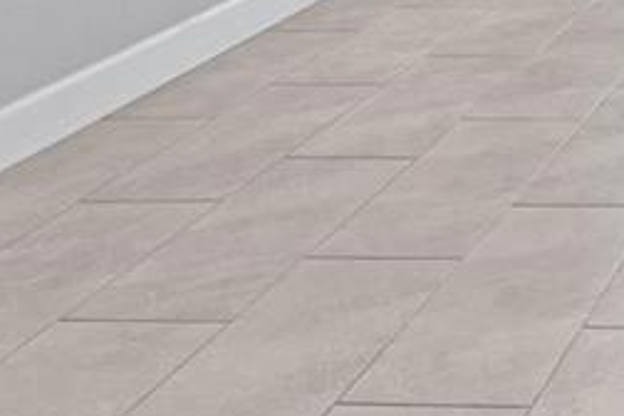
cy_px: -389
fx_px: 1127
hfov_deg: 23.0
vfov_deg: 16.5
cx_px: 1008
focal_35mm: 65
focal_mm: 16
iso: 100
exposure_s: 4
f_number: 10
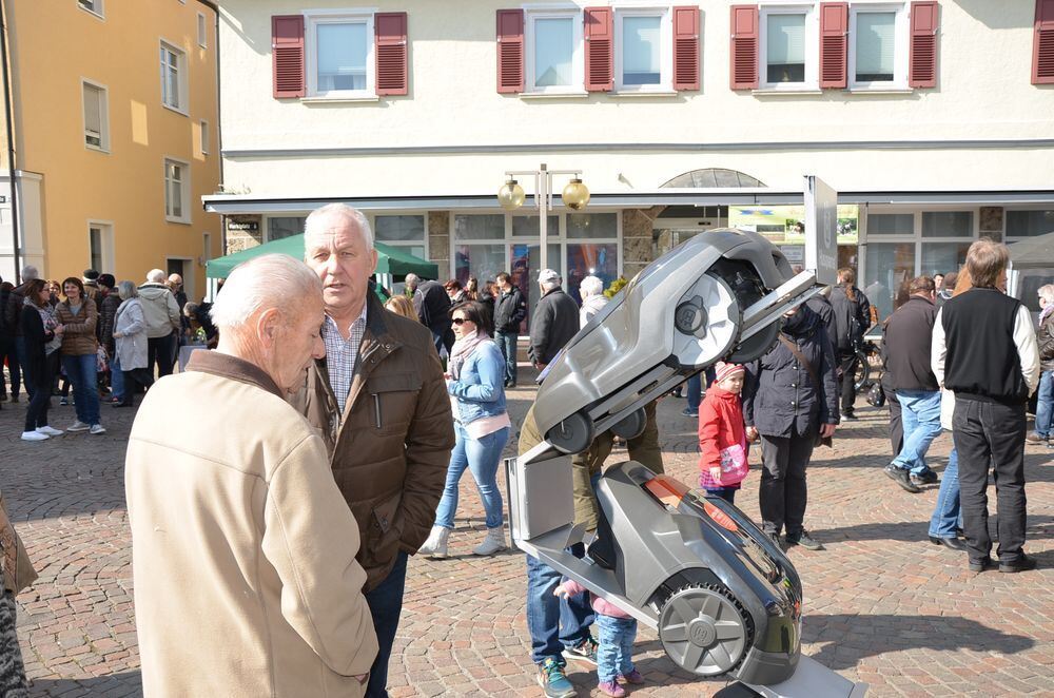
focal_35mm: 32
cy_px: 349
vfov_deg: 41.5
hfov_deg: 59.6
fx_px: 920
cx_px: 527
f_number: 5.6
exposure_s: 1/200
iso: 100
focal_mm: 21
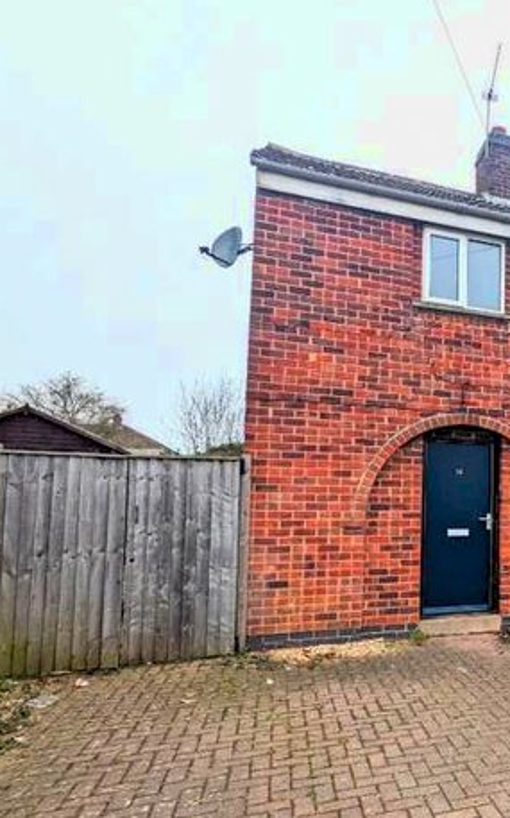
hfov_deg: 40.3
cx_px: 533
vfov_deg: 70.1
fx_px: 579
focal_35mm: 26
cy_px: 464
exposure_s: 1/143
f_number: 2.2
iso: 39
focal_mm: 2.22
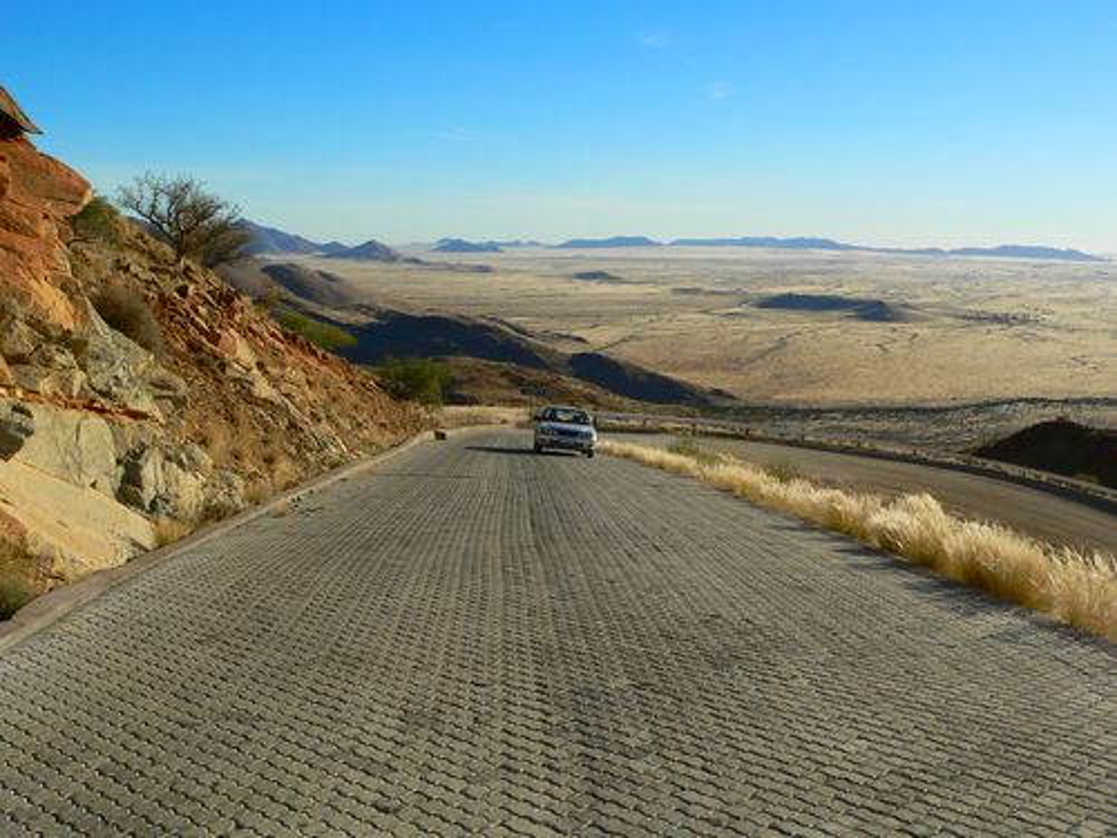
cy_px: 419
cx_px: 558
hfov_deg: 51.4
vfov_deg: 39.7
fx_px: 1162
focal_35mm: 36
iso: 80
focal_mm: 6
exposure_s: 1/500
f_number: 5.6
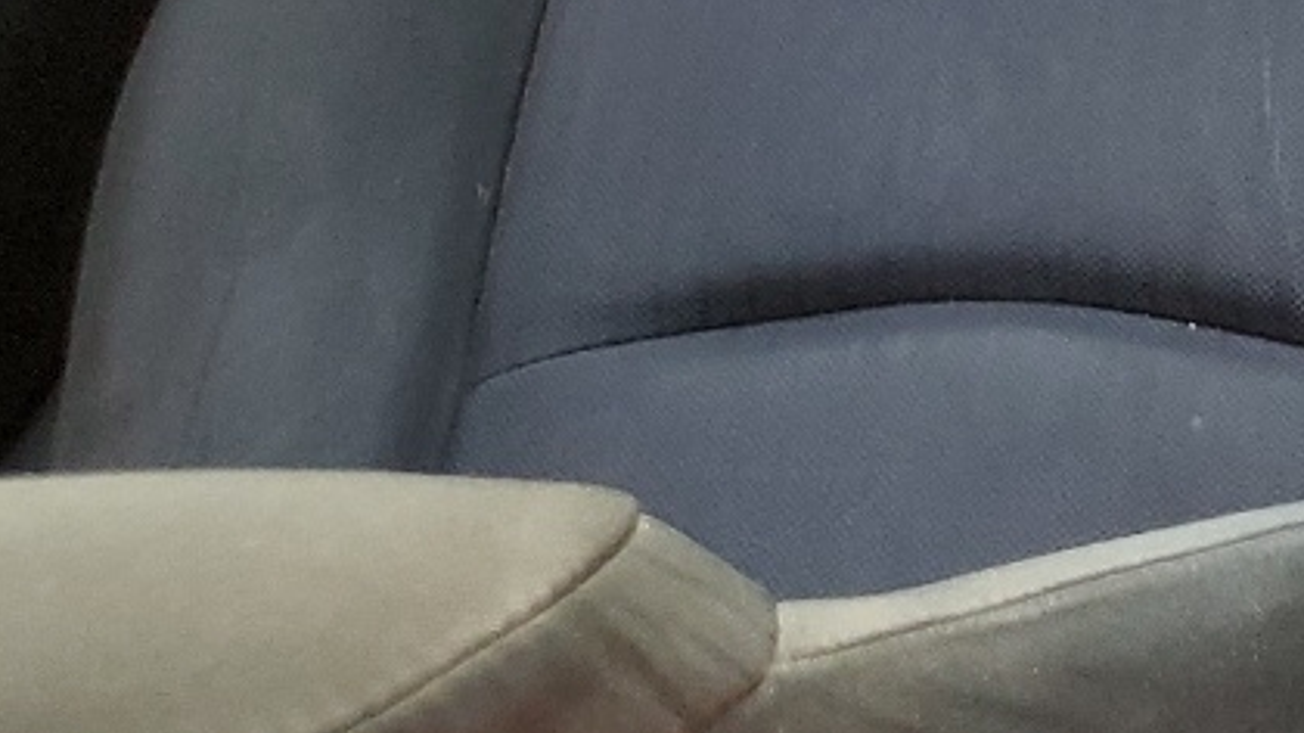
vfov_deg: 10.7
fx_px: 3733
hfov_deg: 17.0
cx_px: 2217
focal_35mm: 108
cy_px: -438
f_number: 1.5
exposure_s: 1/50
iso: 90
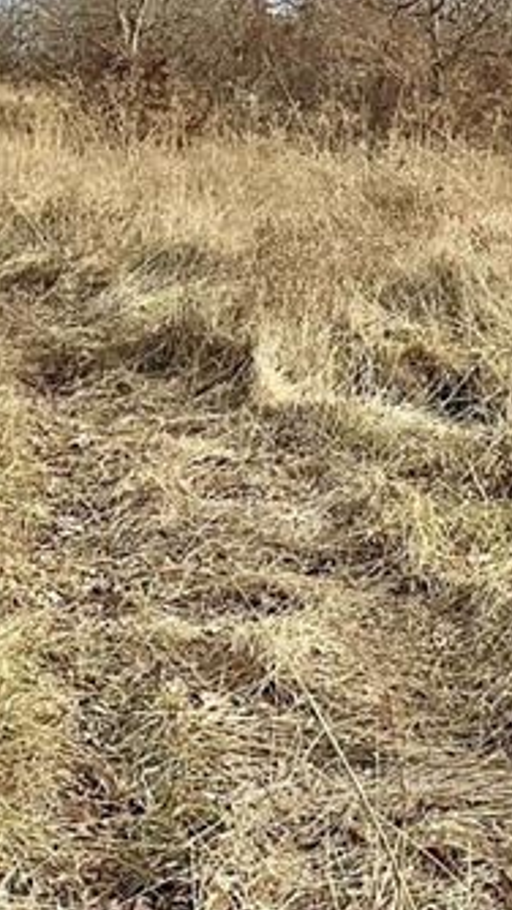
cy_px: 41
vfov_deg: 21.4
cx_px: 144
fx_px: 2340
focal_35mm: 97
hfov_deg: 12.5
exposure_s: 1/869
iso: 16
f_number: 1.8
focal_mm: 3
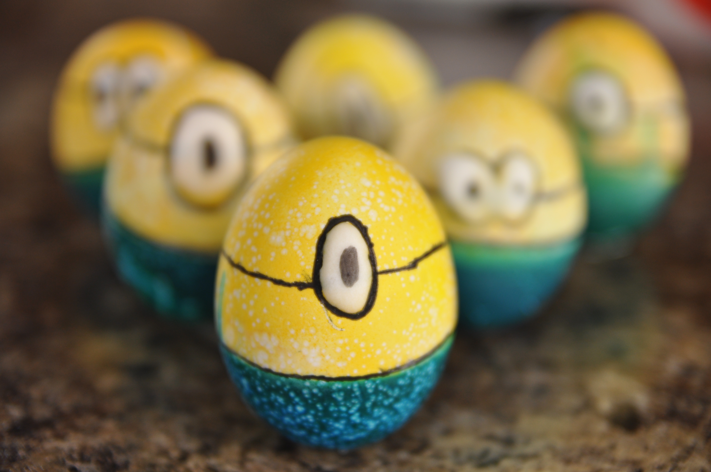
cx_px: 356
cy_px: 236
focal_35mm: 75
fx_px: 1479
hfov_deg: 27.0
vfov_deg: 18.1
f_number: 2.8
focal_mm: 50
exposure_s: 1/100
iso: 200
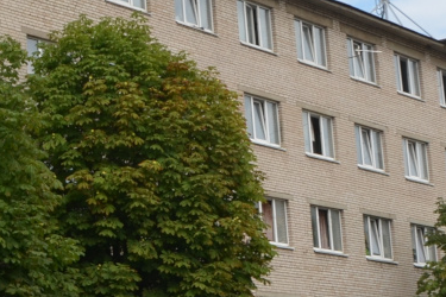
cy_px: 76
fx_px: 1338
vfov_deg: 12.6
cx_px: -274
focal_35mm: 108
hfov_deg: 16.7
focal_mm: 18
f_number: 8
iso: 140
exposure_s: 1/250
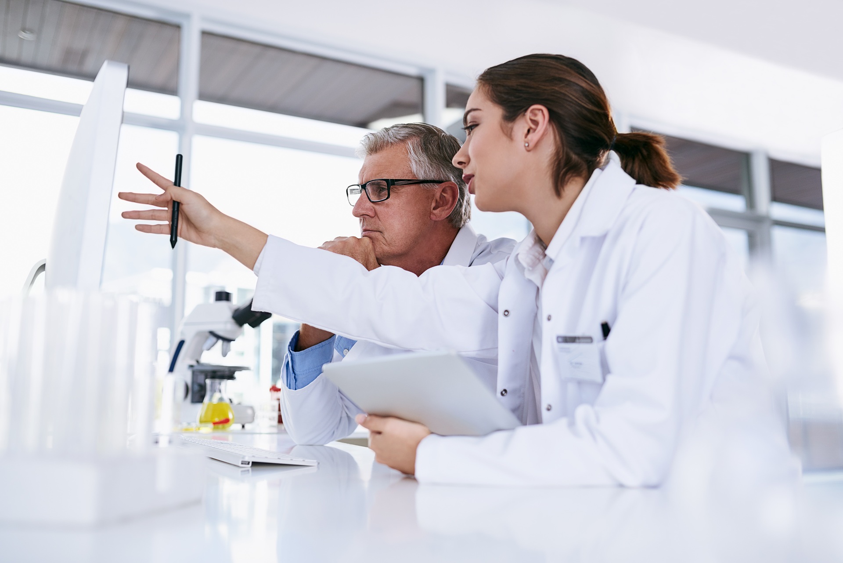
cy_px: 282
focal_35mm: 35
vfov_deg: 37.9
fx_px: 820
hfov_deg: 54.4
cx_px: 422
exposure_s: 1/400
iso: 200
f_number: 2.2
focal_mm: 35
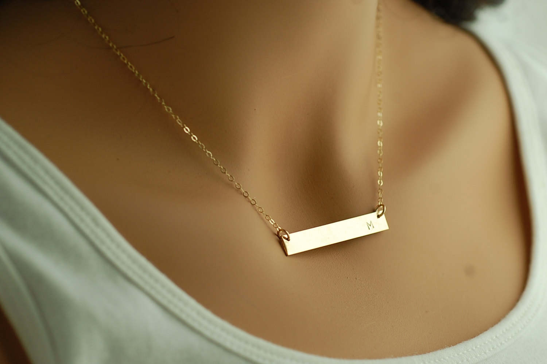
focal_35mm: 90
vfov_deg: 15.2
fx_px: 1366
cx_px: 274
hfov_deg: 22.6
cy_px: 182
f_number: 5
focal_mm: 60
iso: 400
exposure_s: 1/400
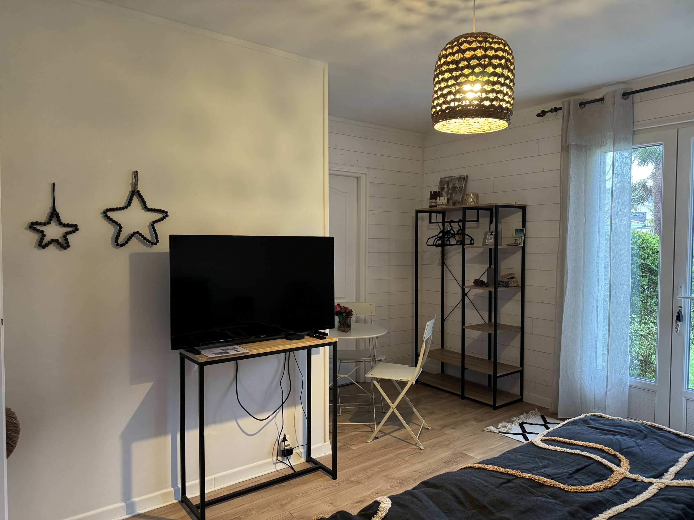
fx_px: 481
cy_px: 260
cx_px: 347
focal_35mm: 24
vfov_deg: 56.8
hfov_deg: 71.6
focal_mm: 6.76
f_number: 1.78
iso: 320
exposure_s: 1/50
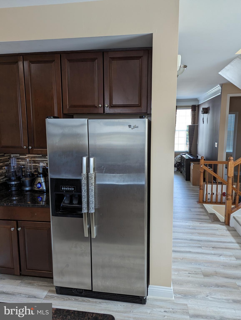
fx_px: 222
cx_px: 120
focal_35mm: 24
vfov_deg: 71.5
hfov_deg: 56.9
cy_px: 160
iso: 49
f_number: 1.85
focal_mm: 6.81
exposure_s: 1/30
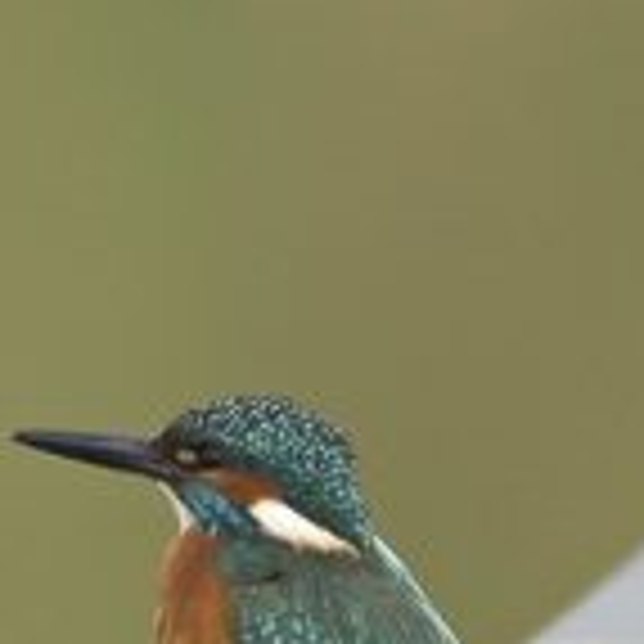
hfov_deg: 0.5
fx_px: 67396
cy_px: 639
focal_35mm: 3202
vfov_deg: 0.5
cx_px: 306
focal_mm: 600
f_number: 7.1
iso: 800
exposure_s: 1/200
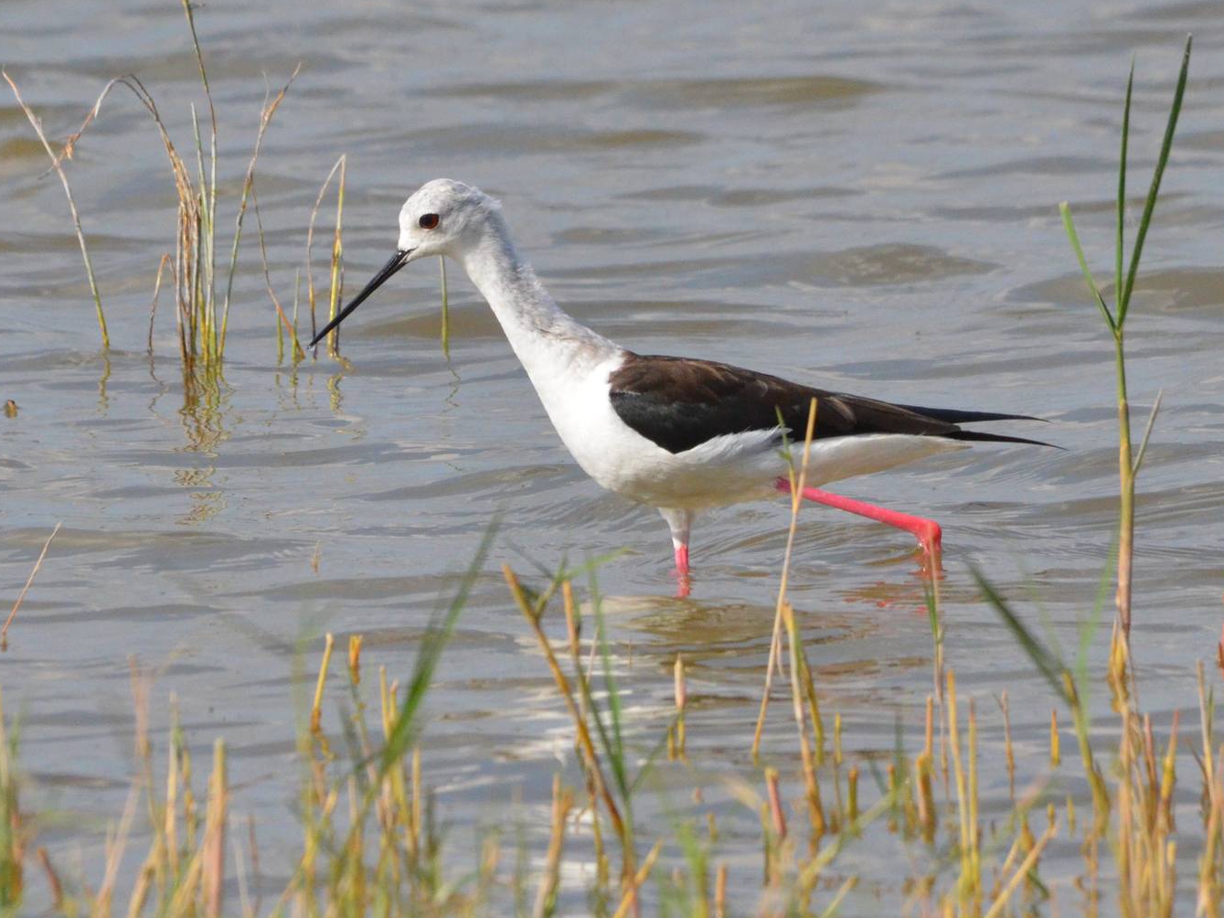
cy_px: 480
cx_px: 623
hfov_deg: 2.3
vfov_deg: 1.7
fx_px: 30406
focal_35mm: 860
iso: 2500
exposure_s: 1/2500
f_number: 13
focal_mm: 500
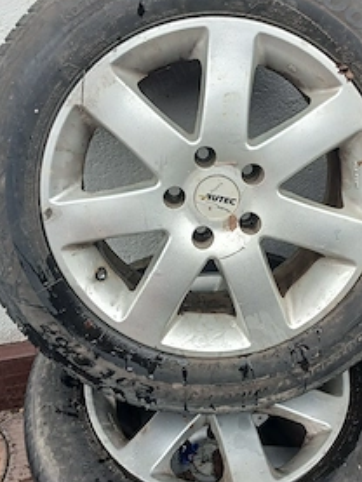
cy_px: 224
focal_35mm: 39
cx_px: 219
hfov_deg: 36.7
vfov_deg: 47.8
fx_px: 543
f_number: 1.8
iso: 32
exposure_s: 1/50.3
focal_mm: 3.98
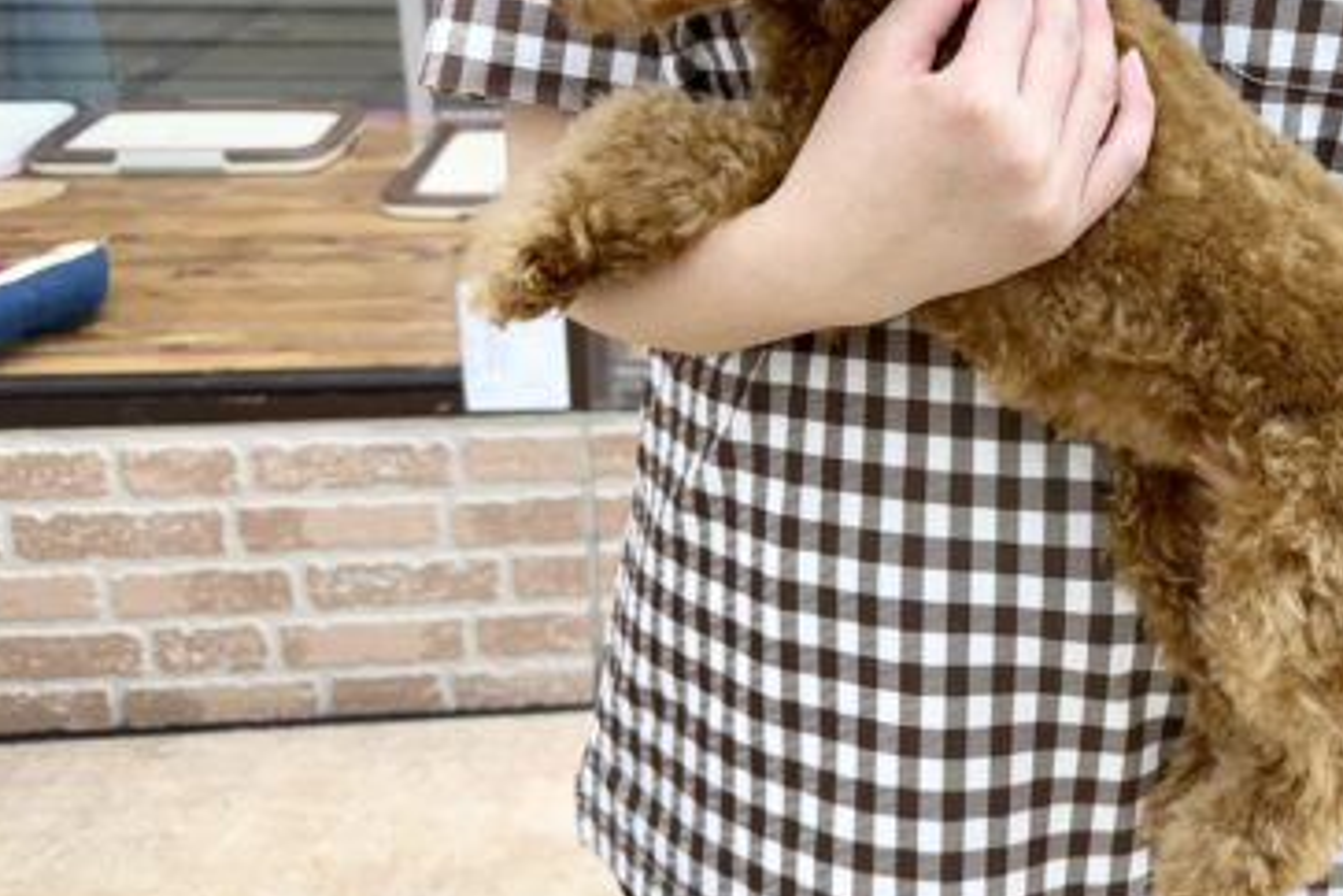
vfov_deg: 30.2
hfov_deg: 42.2
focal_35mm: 44
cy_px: 263
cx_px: 1106
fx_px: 1641
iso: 125
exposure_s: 1/100
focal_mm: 6.76
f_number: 1.78
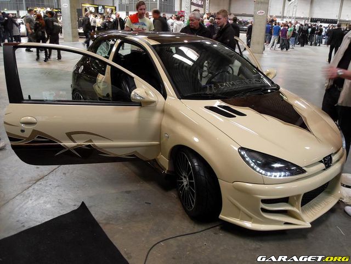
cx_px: 176
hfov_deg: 63.4
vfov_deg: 49.7
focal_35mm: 28
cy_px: 132
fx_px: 284
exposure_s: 1/20
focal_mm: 6
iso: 200
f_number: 2.8
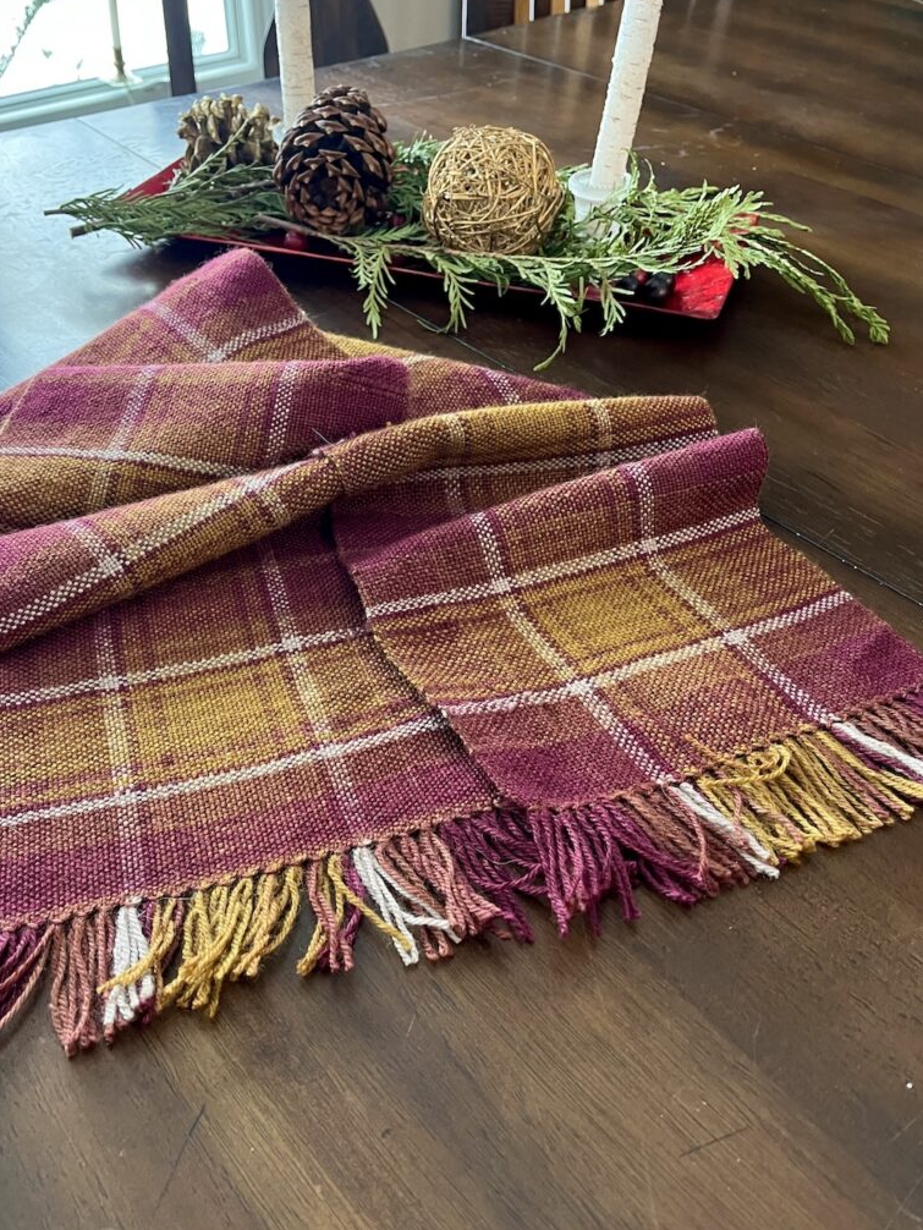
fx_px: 1102
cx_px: 380
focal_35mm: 31
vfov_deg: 58.3
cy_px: 621
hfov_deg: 45.3
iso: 320
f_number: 1.6
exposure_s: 1/60
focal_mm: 5.1
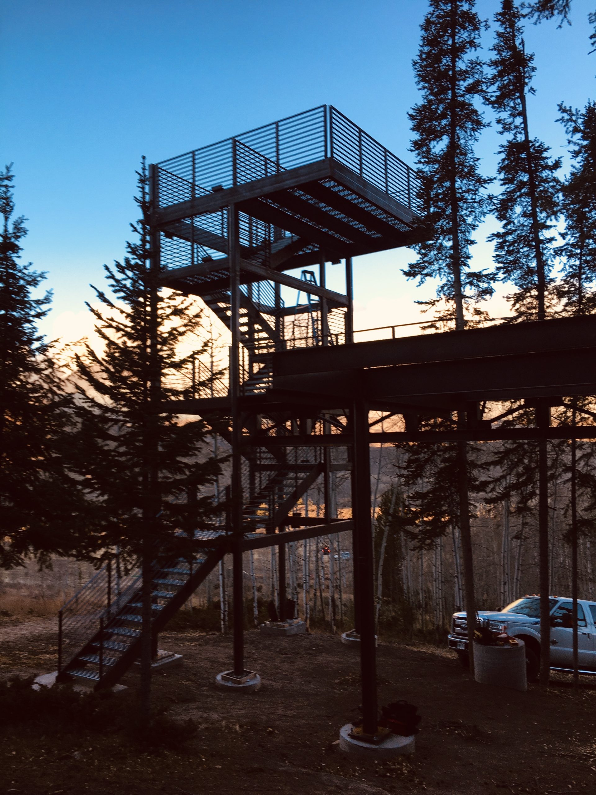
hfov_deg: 48.2
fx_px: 666
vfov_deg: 61.7
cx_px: 298
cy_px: 398
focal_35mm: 29
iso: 25
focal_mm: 4.15
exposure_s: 1/120
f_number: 2.2
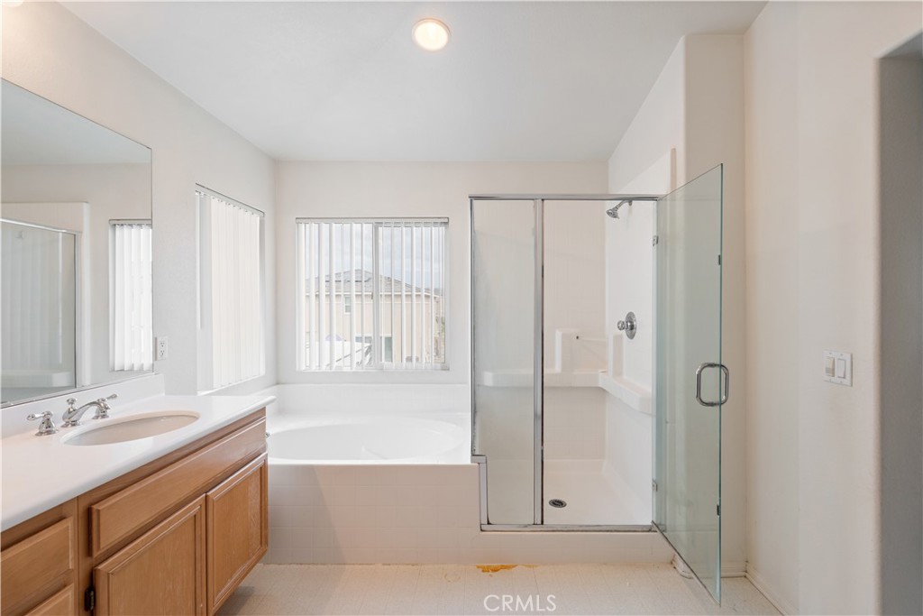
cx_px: 462
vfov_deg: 73.8
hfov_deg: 96.7
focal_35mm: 16
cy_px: 308
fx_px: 410
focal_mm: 16
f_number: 7.1
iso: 250
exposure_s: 1/13
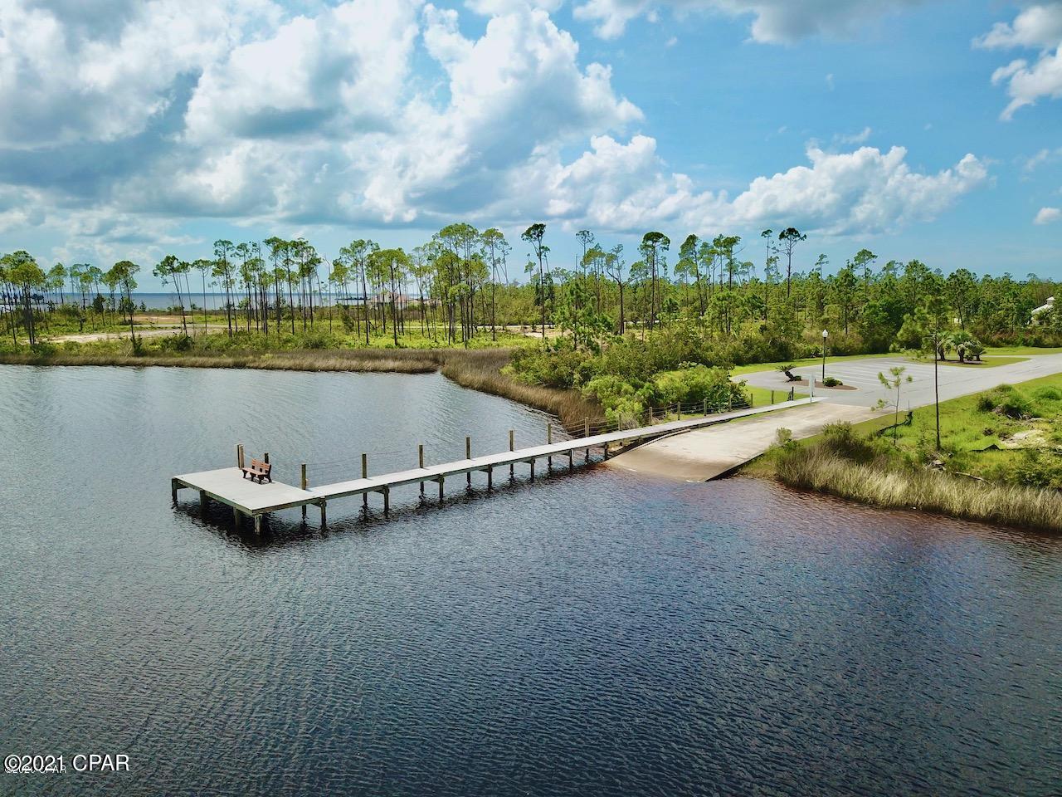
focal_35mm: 26
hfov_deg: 67.3
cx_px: 531
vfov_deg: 53.1
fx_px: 798
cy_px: 398
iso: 100
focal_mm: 4.73
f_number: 2.2
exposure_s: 1/1404
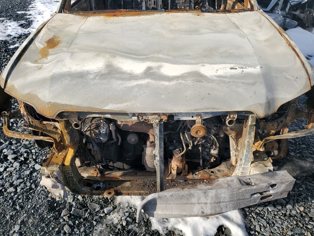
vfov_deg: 53.1
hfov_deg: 67.3
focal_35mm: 26
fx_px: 236
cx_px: 157
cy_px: 118
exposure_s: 1/2000
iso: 50
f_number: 1.5
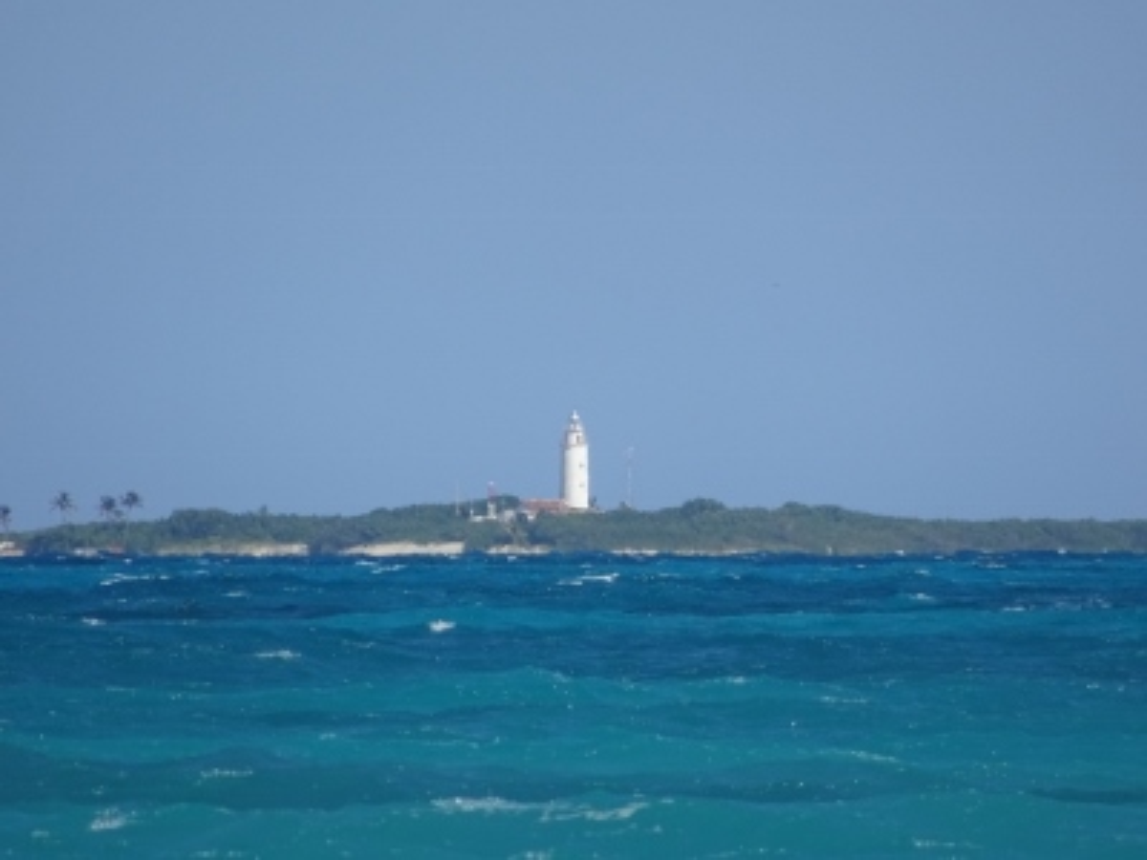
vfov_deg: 2.1
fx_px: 23857
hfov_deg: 2.8
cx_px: 574
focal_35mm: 720
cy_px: 430
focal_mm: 123
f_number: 6.4
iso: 80
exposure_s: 1/400
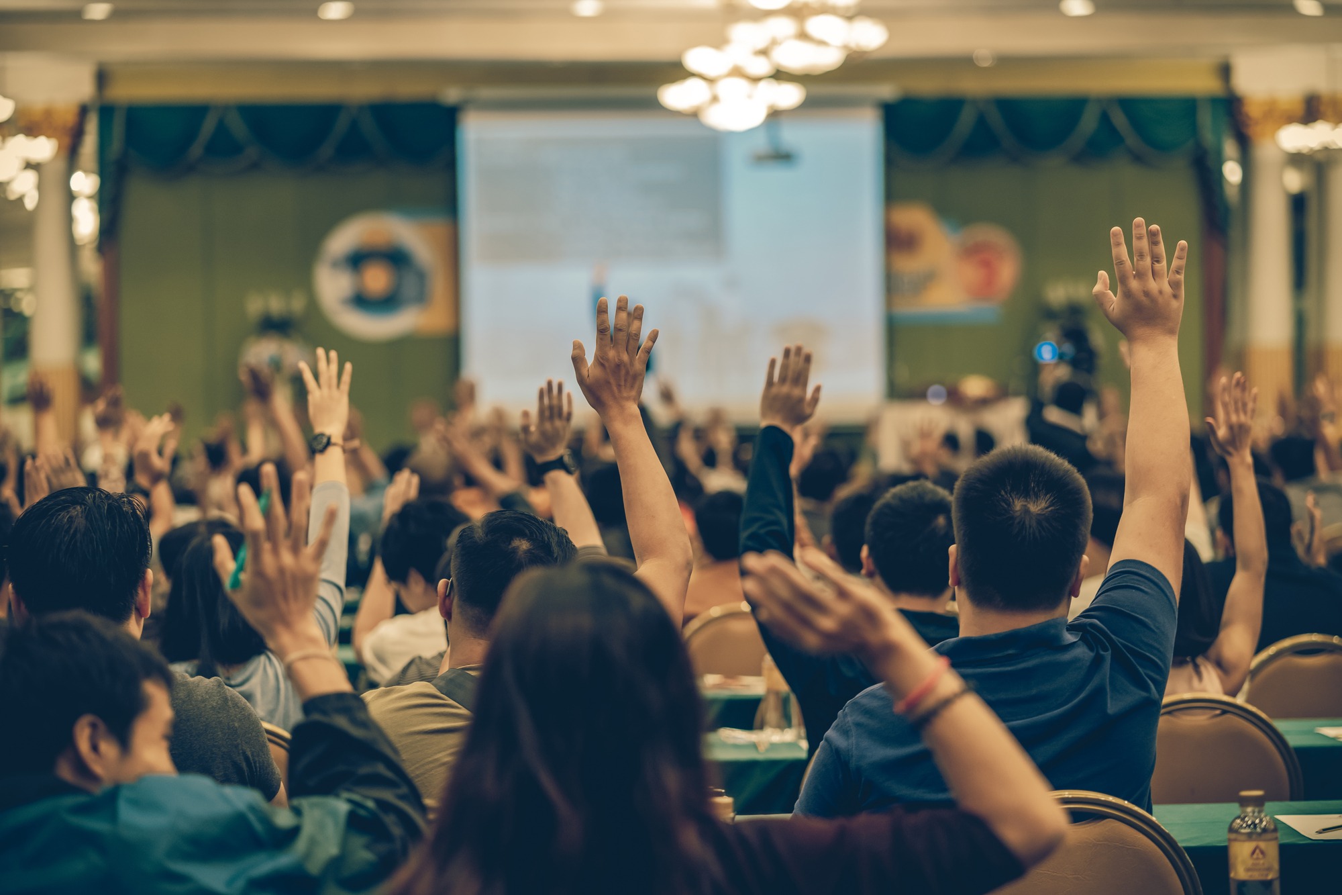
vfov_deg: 16.1
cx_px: 671
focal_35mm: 85
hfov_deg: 23.9
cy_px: 448
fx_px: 3168
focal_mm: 85
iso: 1000
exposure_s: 1/125
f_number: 2.2
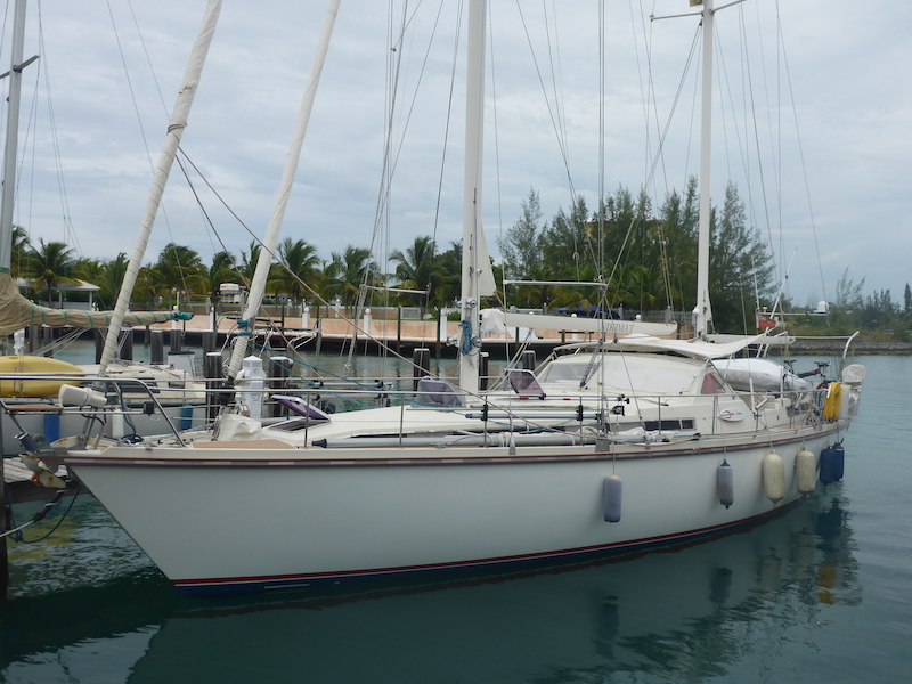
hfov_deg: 52.6
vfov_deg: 40.7
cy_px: 342
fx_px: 922
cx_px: 456
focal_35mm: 35
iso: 100
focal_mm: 6
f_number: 11
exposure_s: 1/160
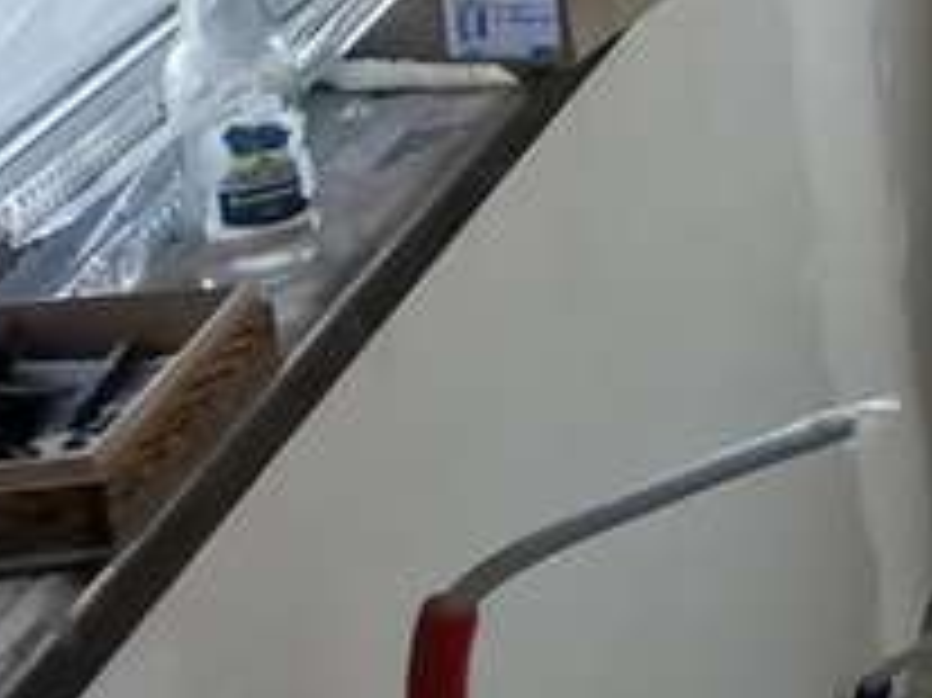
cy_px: -286
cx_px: 2801
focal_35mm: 123
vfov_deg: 11.6
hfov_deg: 10.8
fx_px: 3310
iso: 80
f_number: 2.2
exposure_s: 1/100
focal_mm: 2.23
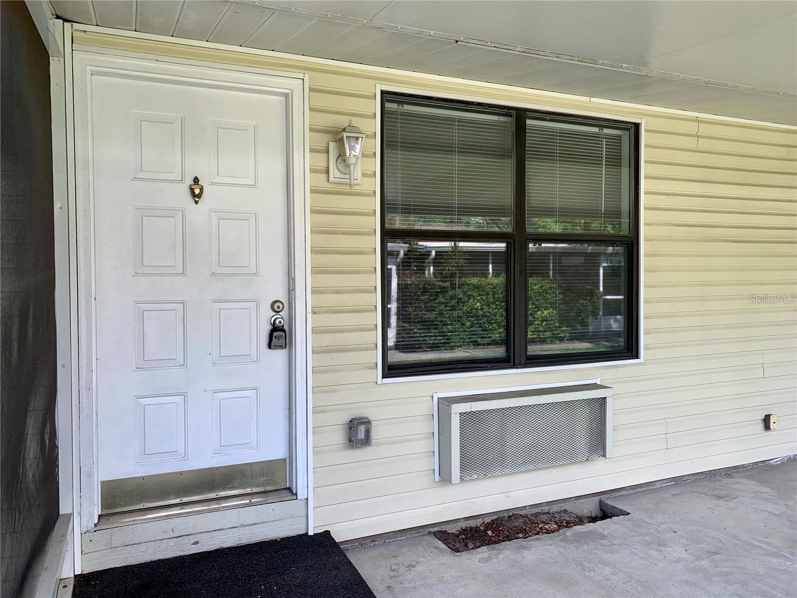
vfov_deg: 53.1
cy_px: 299
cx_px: 398
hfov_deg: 67.3
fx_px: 599
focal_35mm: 26
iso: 25
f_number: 1.8
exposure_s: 1/129
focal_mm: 4.25
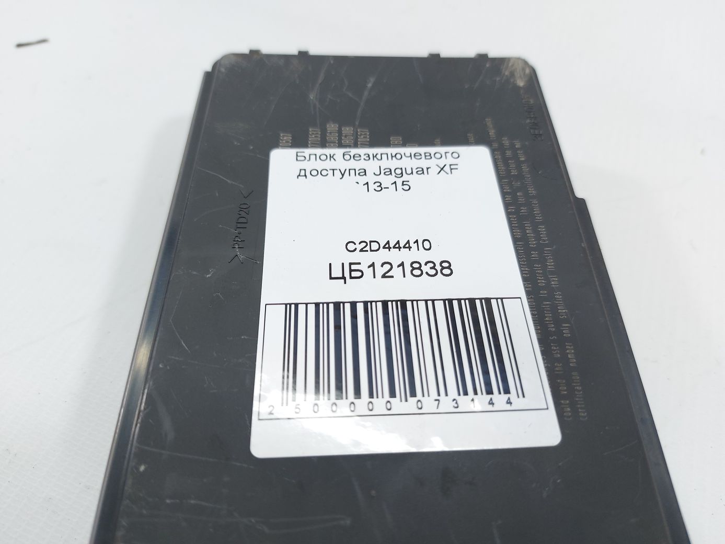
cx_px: 362
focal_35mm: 24
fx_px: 503
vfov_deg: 56.8
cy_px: 272
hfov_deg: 71.6
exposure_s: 1/50
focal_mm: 5.23
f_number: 1.8
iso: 50
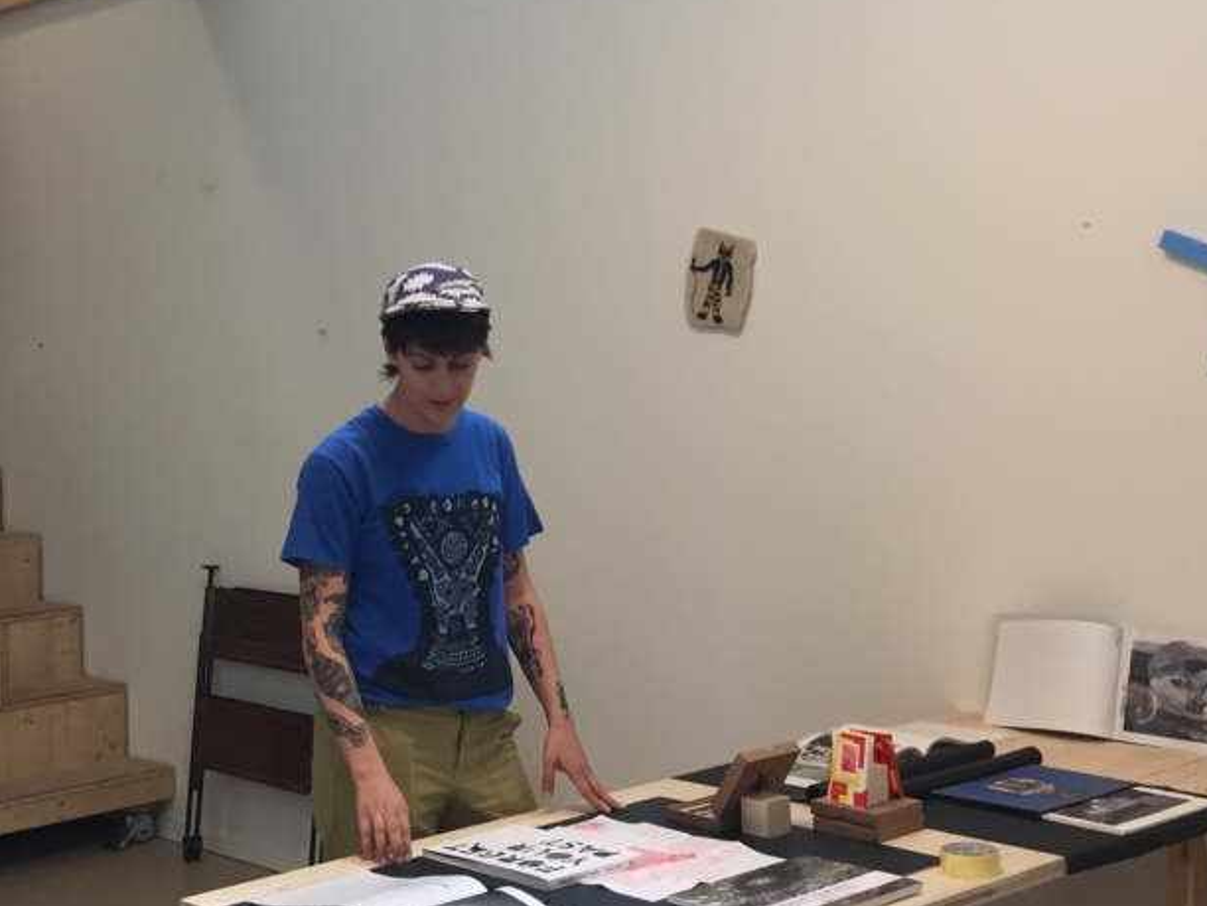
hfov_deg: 35.4
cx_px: 491
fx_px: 1883
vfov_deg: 26.6
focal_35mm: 54
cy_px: 216
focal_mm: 4.15
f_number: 2.2
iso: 40
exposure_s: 1/33
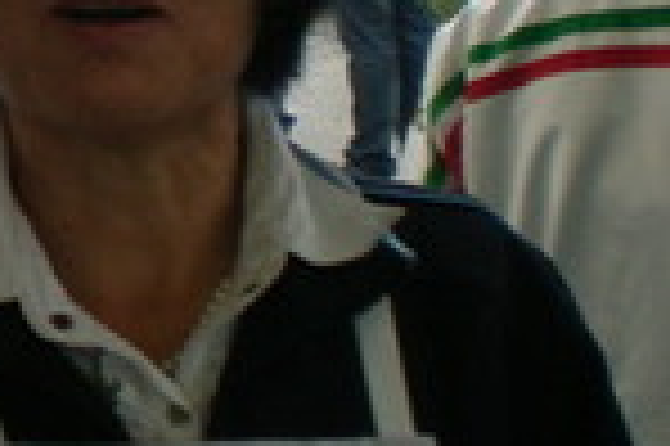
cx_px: -337
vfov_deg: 8.4
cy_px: -248
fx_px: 2956
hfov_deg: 12.3
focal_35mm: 159
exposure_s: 1/80
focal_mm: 6.3
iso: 64
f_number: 3.1
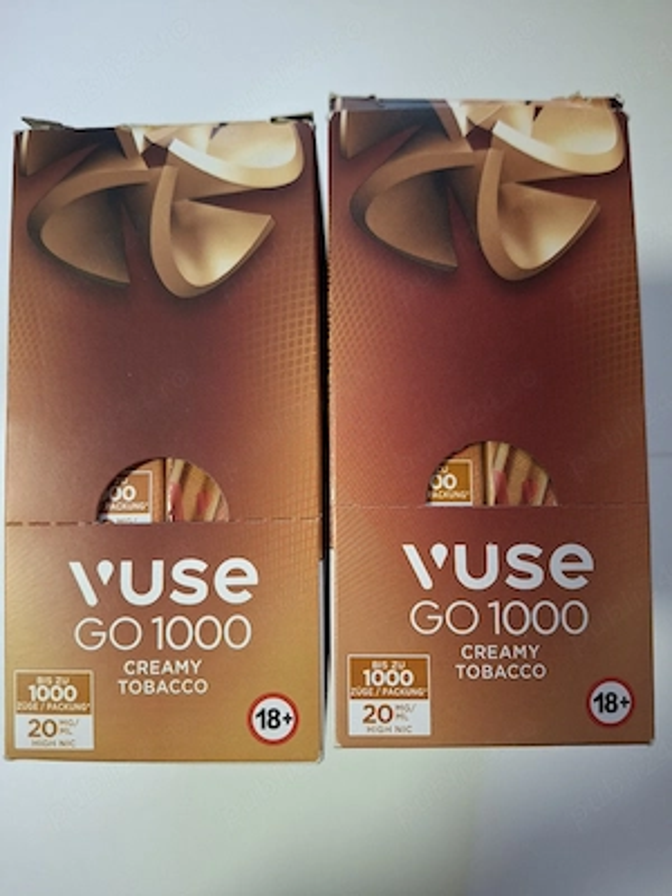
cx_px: 336
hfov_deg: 54.9
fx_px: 647
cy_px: 448
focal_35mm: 25
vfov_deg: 69.4
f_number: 1.8
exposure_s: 1/40
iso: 320
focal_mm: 4.69
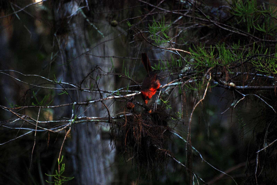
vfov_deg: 3.1
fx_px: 3467
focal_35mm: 450
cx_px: 138
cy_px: 92
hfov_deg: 4.6
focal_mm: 300
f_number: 5.6
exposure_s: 1/160
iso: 400
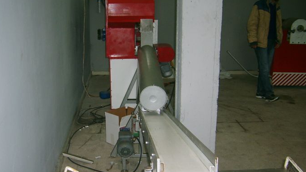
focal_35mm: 45
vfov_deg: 26.5
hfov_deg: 45.4
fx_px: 365
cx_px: 132
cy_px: 102
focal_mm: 5.8
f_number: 2.8
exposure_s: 1/30
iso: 100
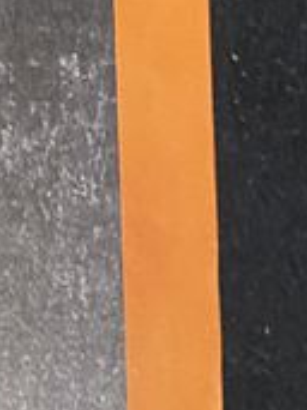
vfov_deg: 11.9
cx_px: -470
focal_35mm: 152
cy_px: 765
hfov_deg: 8.7
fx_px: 1800
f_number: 1.8
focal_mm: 4.25
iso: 500
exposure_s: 1/40
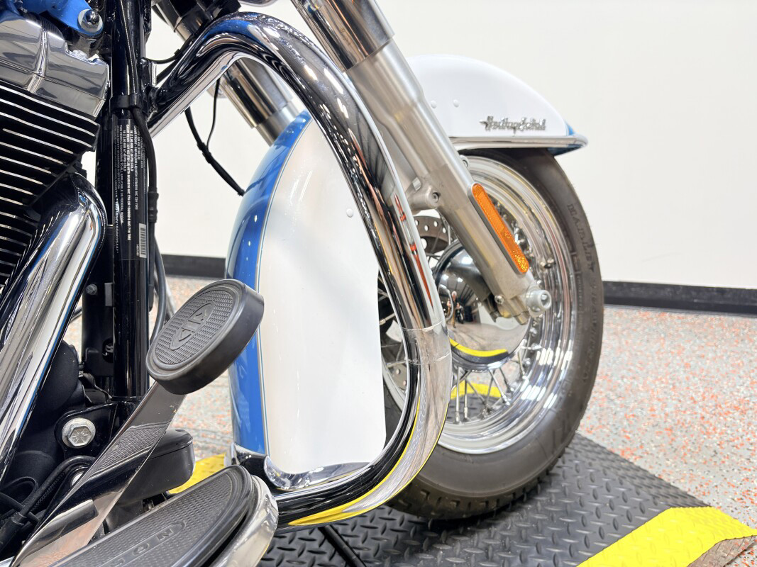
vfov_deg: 53.1
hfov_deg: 67.3
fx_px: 569
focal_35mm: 26
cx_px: 378
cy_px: 284
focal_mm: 5.96
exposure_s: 1/120
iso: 40
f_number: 1.6
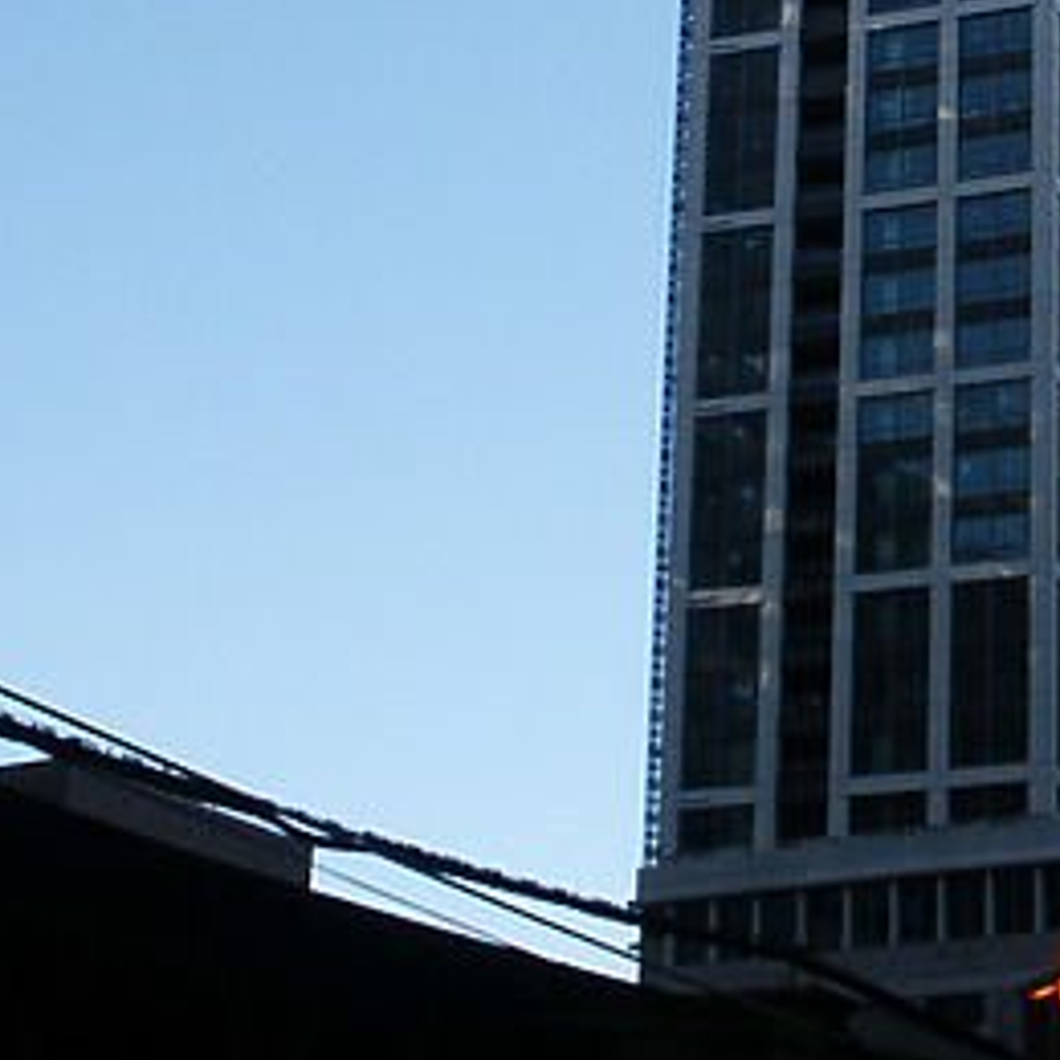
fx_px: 3707
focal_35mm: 107
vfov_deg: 15.8
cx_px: 1074
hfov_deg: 15.9
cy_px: -135
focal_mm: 7.18
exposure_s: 1/125
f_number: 6.7
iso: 64
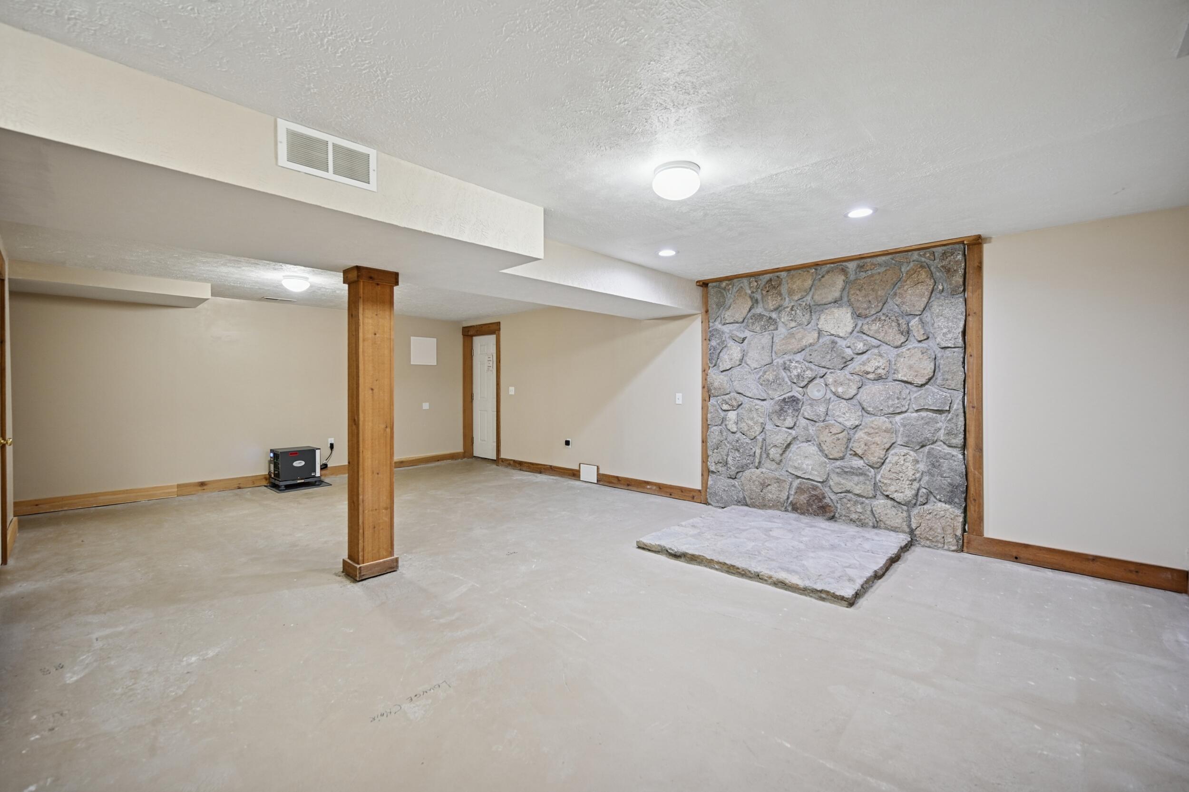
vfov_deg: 75.5
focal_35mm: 16
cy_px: 396
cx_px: 594
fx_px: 512
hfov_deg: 98.5
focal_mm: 15.5
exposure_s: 1/20
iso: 400
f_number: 4
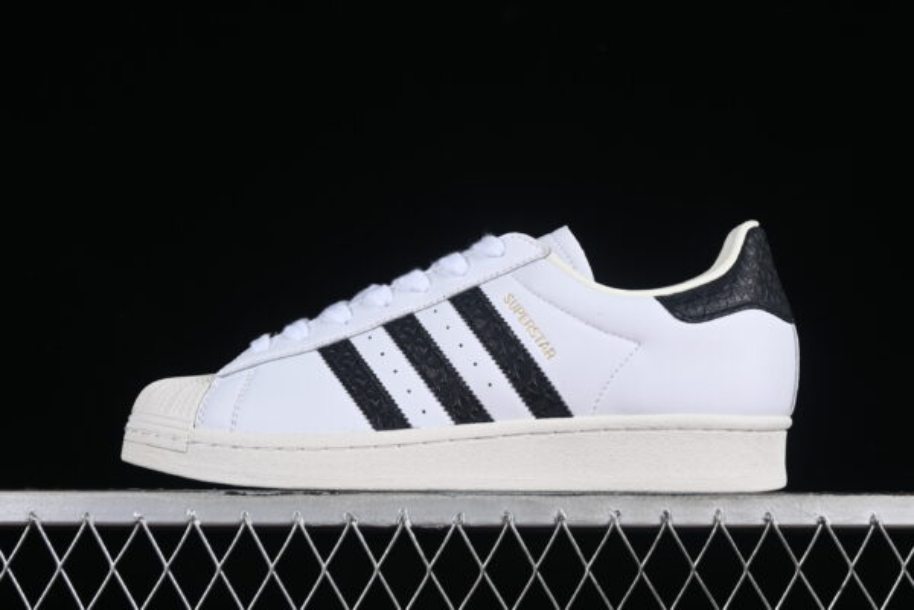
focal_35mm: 75
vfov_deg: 18.2
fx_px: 1904
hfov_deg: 27.0
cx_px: 457
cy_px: 305
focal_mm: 50
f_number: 8
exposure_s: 1/80
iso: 160
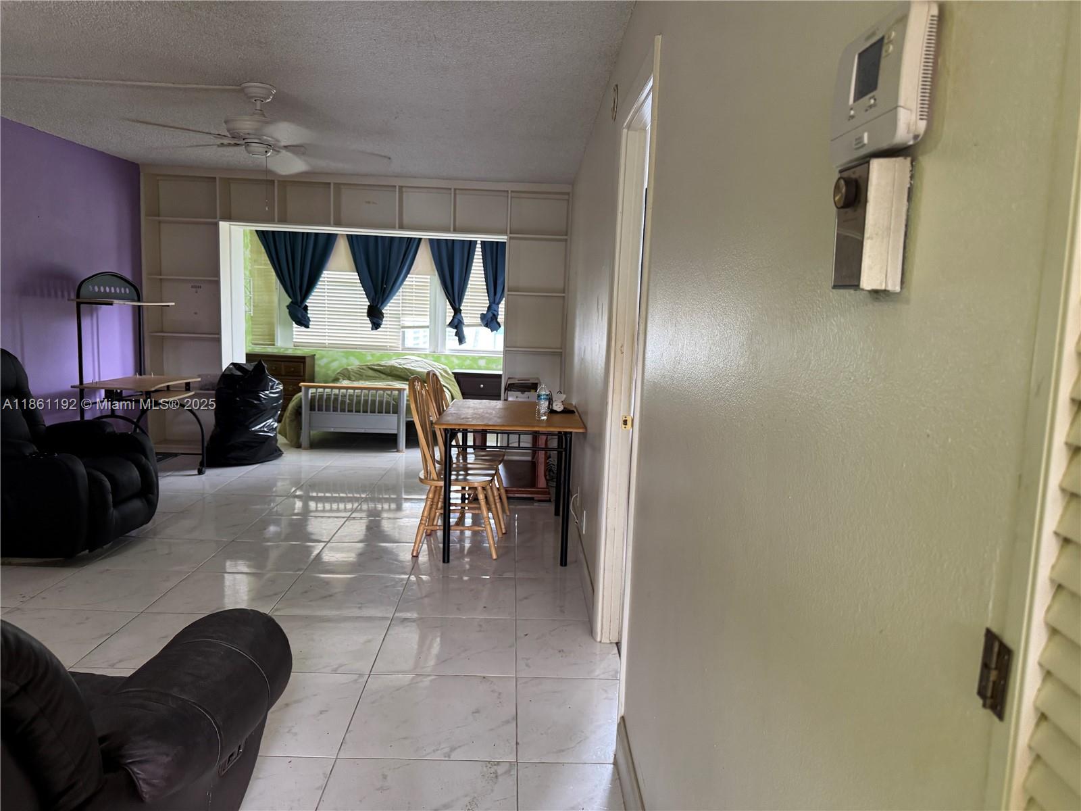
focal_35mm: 24
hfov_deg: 71.6
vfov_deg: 56.8
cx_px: 540
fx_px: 749
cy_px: 406
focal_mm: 6.76
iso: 250
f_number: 1.78
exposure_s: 1/60
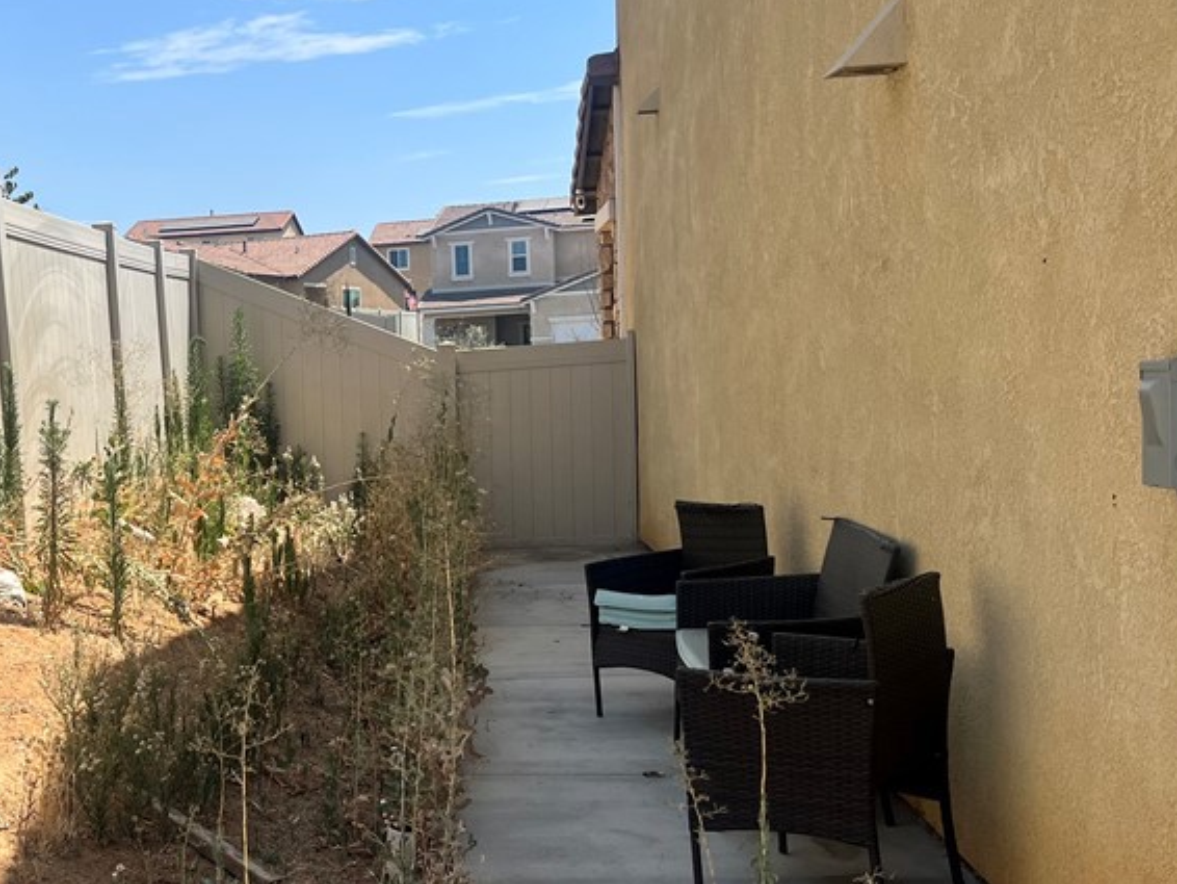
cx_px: 277
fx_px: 1599
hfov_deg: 39.2
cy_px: 487
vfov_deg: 30.9
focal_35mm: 47
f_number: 1.5
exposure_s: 1/4444
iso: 50
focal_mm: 5.7
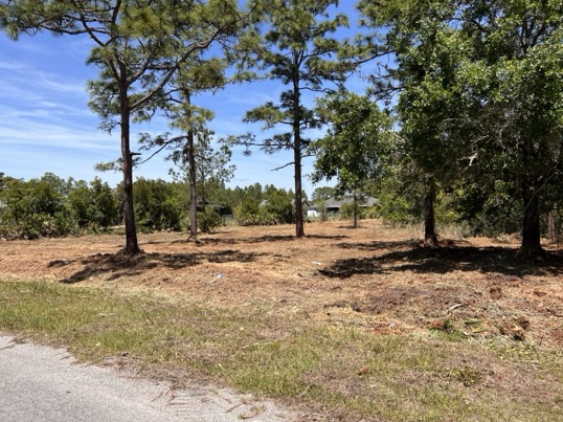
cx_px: 272
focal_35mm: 29
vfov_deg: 48.2
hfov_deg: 61.7
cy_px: 221
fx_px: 471
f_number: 1.5
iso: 50
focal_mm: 5.7
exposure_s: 1/3356
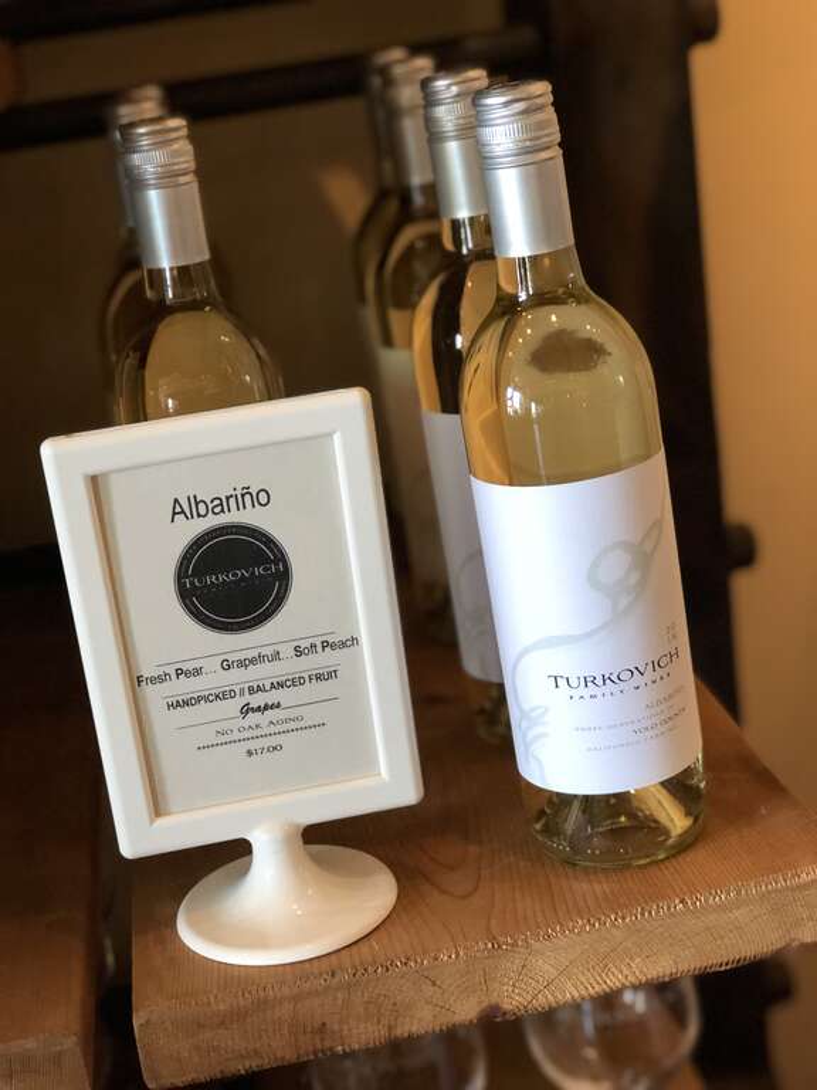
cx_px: 408
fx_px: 1794
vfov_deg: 33.8
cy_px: 545
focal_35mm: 57
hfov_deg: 25.7
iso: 320
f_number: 2.8
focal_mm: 6.6
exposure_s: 1/30
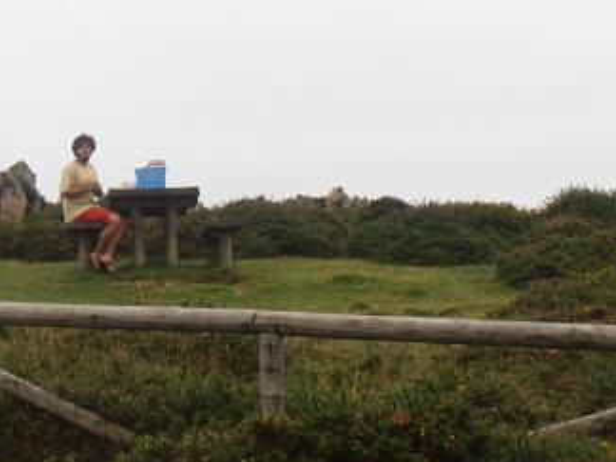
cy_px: 234
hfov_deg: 20.8
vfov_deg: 15.9
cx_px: 120
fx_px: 1655
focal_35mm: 93
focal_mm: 10.04
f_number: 4.5
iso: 400
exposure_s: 1/320
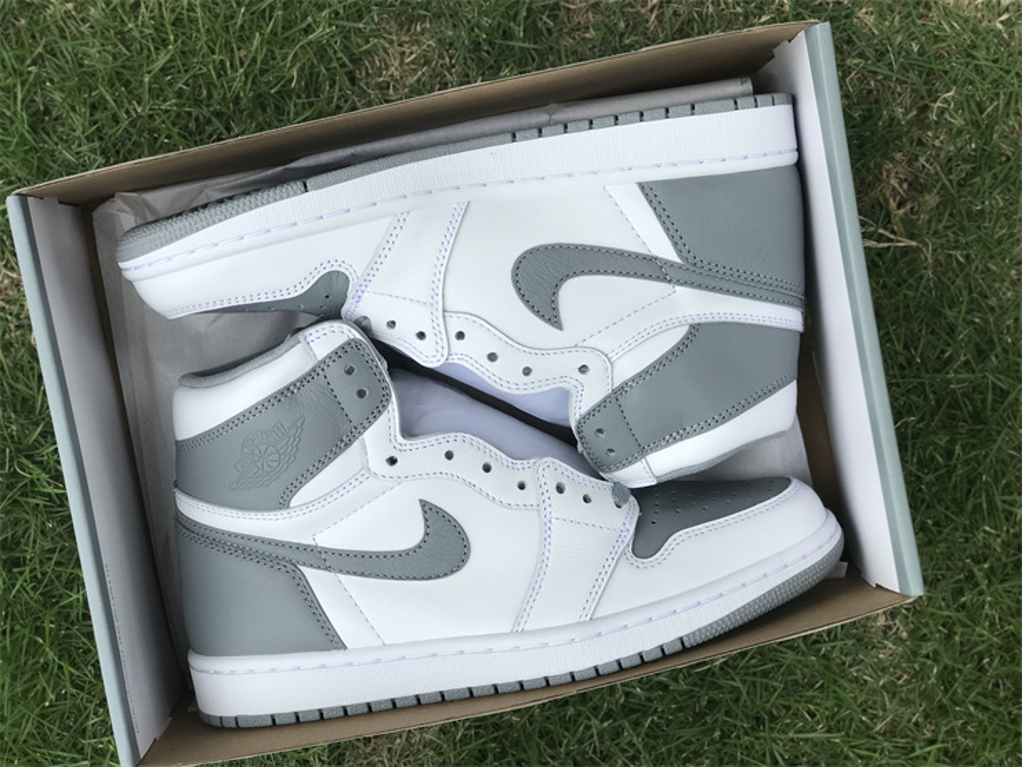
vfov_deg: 25.7
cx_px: 511
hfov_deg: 33.8
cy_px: 384
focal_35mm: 57
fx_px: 1683
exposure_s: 1/339
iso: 20
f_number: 2.8
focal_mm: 6.6
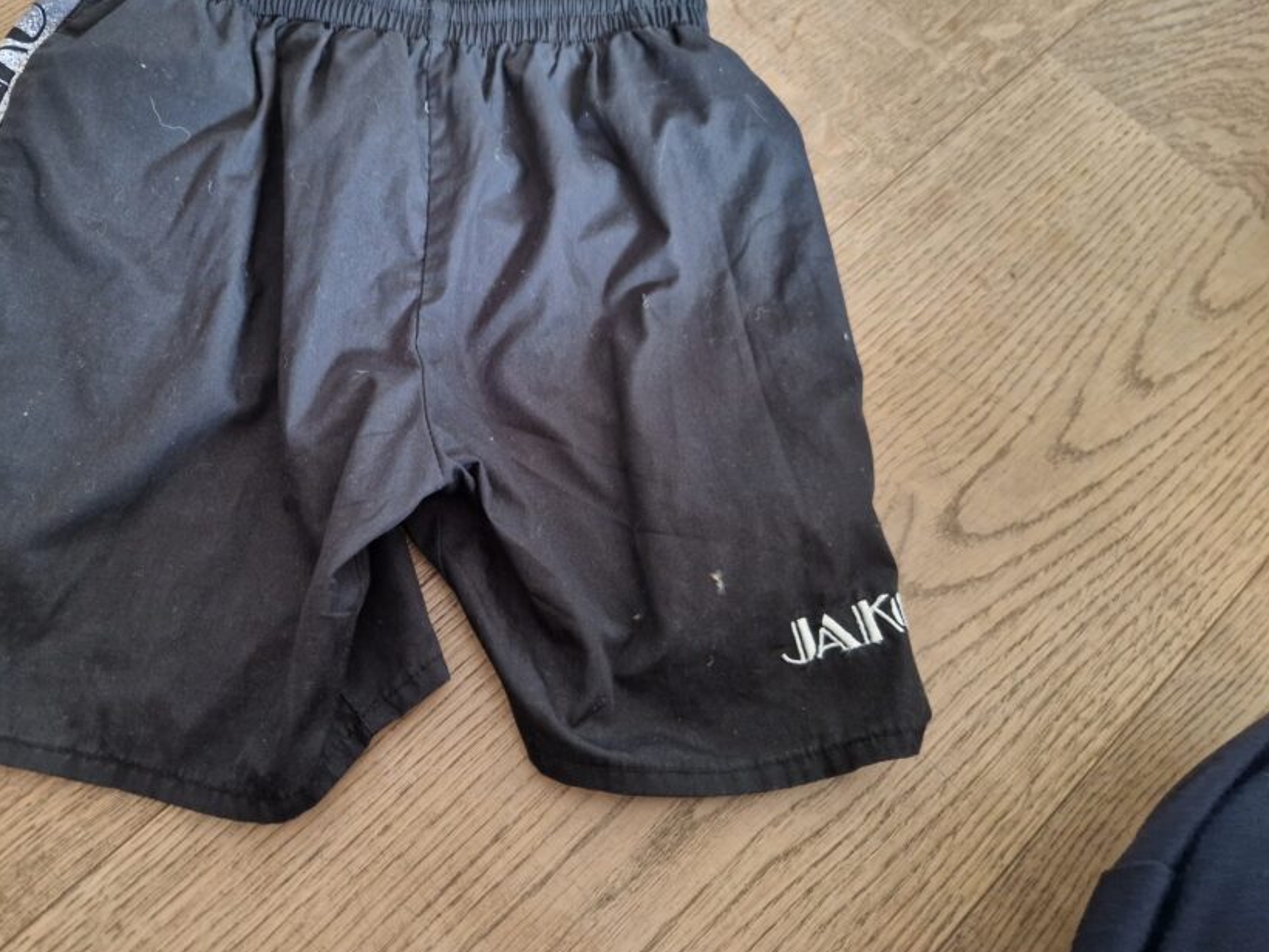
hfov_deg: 62.8
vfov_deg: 49.6
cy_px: 403
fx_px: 1027
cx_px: 499
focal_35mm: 28
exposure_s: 1/50
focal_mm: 5.4
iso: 800
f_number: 1.8
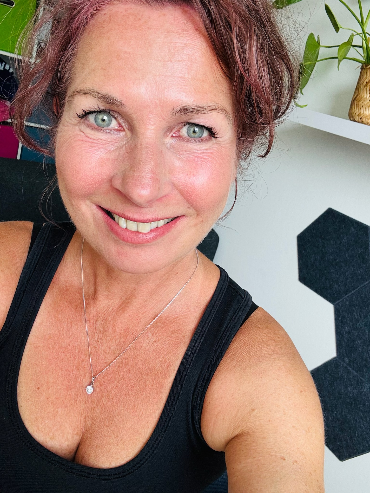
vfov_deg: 60.0
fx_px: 428
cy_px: 246
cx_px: 185
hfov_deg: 46.8
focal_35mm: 30
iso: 50
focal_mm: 2.69
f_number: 1.9
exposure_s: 1/111
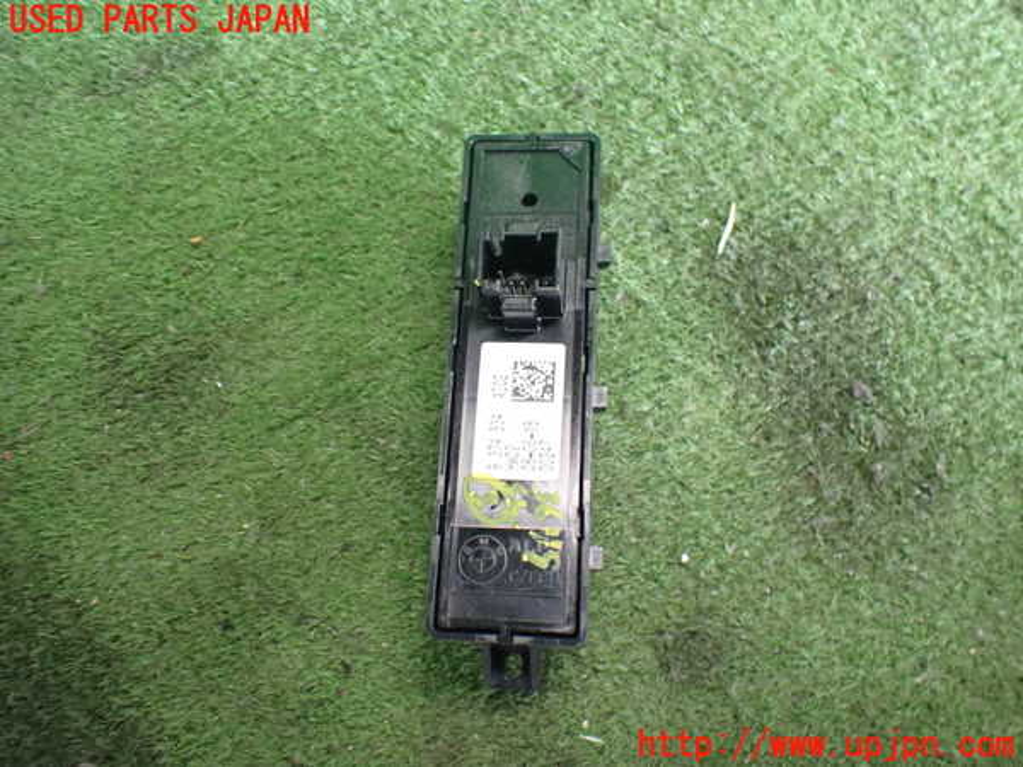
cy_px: 384
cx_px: 512
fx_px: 887
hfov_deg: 60.0
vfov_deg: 46.8
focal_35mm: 30
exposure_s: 1/60
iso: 800
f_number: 2.3
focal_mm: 5.4
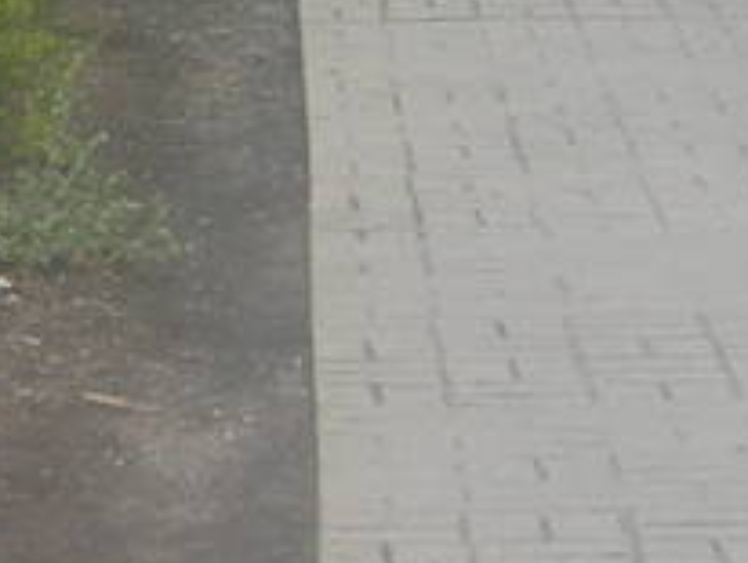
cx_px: -454
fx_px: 6382
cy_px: -291
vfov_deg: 5.0
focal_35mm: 295
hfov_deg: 6.6
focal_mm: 7.8
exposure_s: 1/321
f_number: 2.8
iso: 50
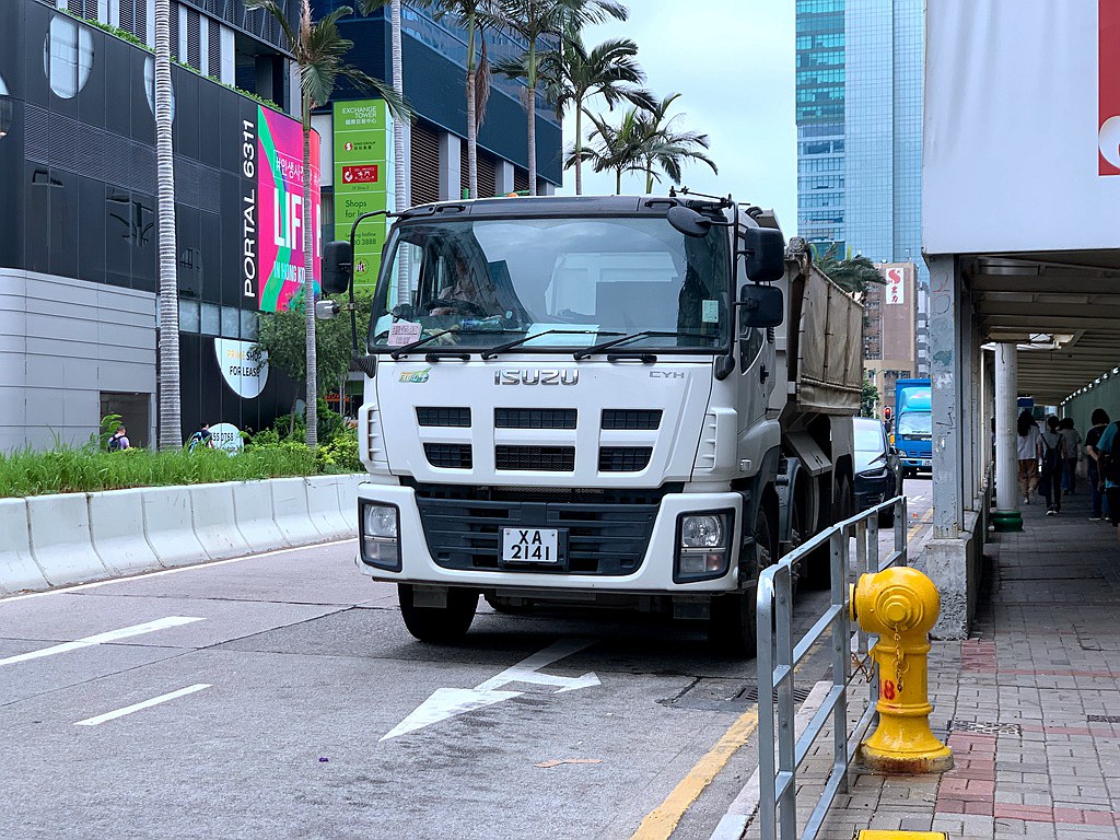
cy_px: 420
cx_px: 560
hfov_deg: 36.8
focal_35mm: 52
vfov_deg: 28.0
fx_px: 1682
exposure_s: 1/107
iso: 16
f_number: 2.4
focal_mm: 6
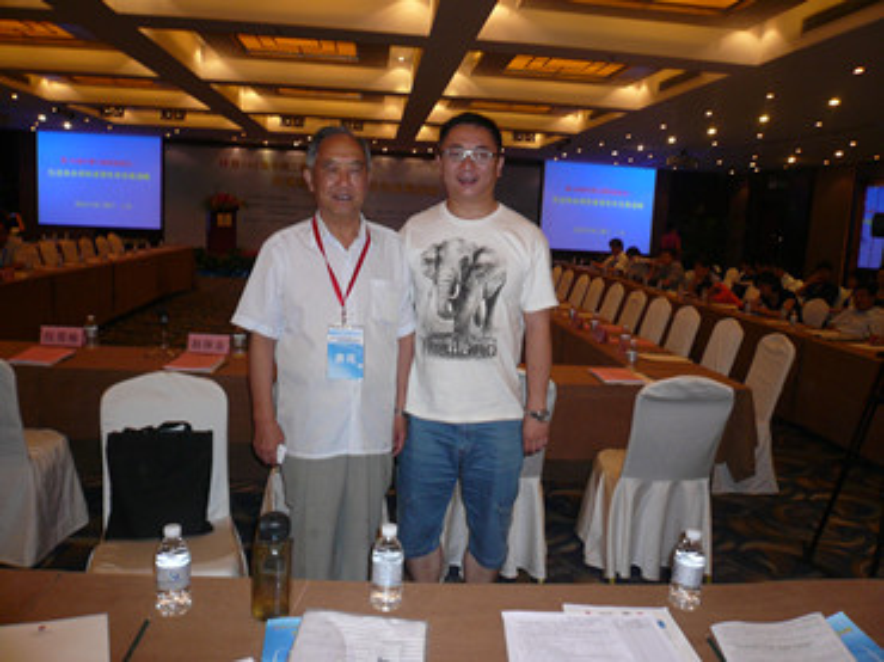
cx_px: 442
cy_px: 331
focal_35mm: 28
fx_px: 715
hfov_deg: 63.5
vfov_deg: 49.7
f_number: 2.8
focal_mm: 4.6
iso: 100
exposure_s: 1/30
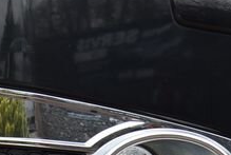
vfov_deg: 2.5
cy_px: -59
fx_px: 3601
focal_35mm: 560
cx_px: -168
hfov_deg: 3.7
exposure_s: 1/100
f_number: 5
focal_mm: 120
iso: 500
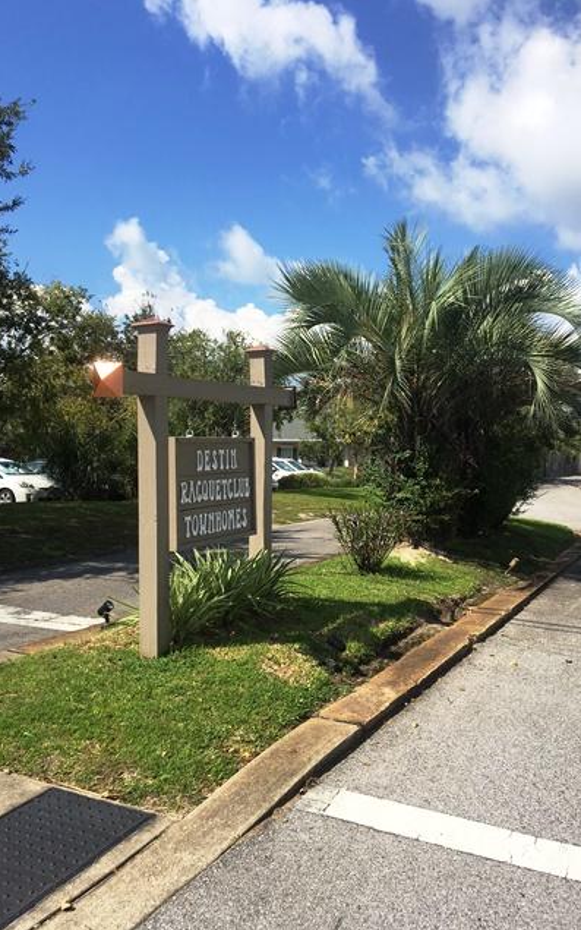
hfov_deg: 40.6
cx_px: 300
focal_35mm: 31
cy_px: 467
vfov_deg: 61.2
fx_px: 785
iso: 25
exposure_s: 1/1876
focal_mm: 4.15
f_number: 2.2
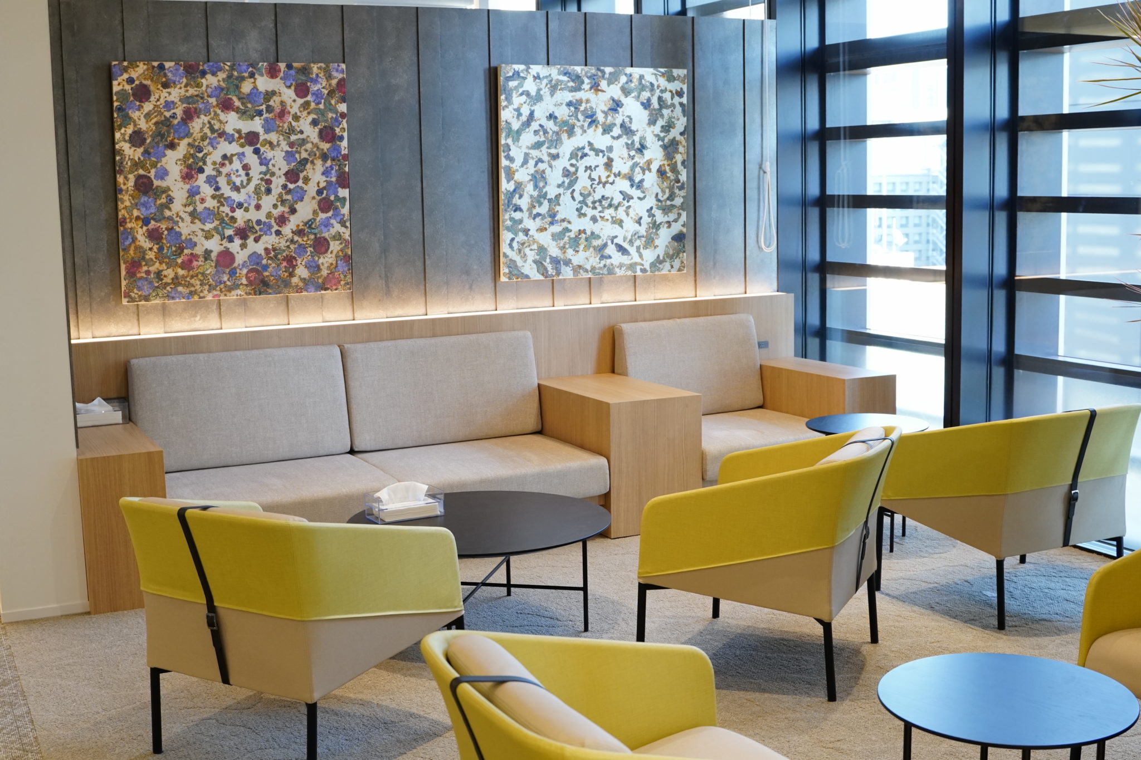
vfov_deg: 31.9
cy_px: 380
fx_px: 1331
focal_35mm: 42
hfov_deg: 46.4
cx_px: 570
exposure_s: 1/90
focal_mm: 28
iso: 1250
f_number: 4
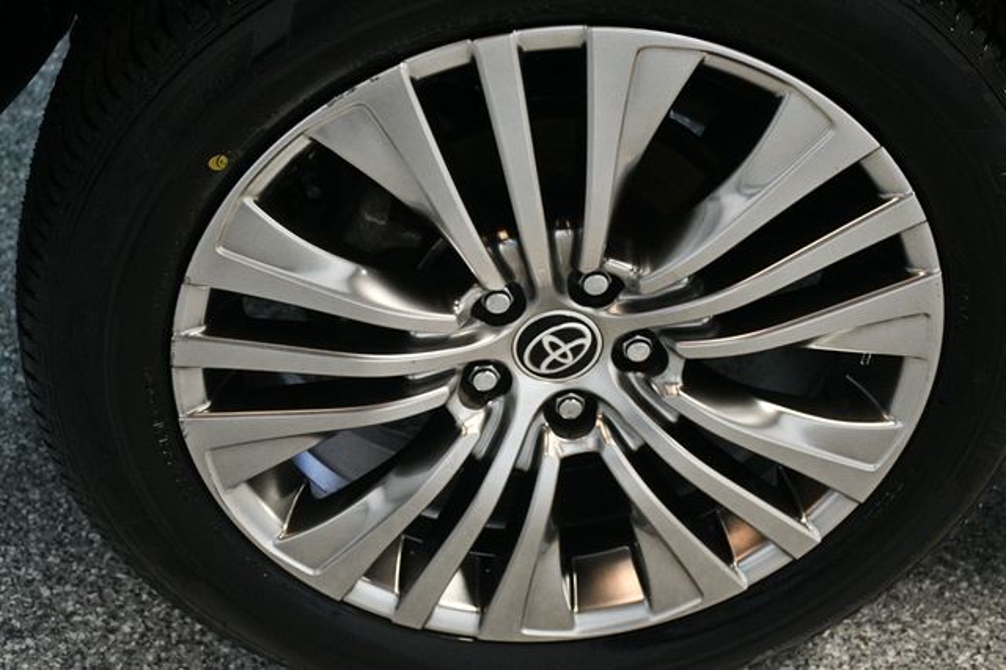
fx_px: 1760
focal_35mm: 63
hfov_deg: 31.9
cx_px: 503
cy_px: 335
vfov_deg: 21.5
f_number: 4.5
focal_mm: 42
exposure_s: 1/125
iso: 3200
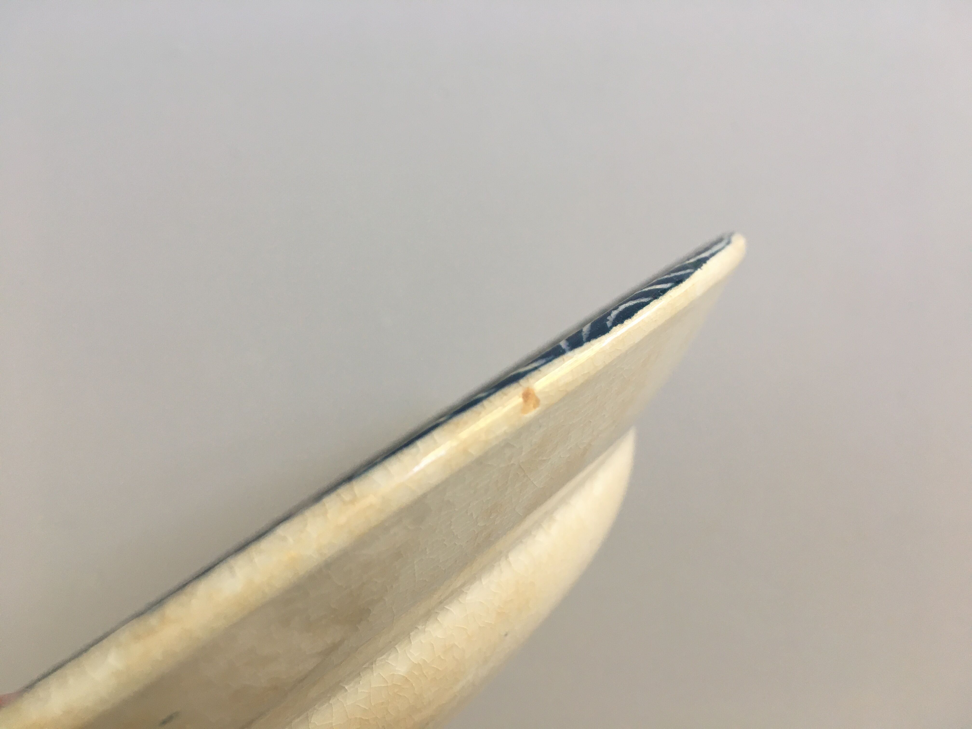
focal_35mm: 29
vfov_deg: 48.2
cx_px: 486
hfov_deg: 61.7
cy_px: 364
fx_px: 814
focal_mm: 4.15
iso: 64
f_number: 2.2
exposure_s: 1/33
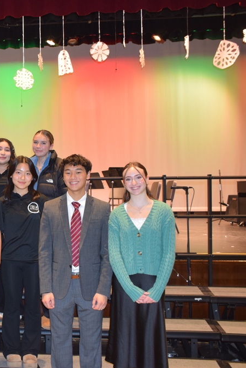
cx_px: -33
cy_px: 183
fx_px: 512
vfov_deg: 39.6
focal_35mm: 50
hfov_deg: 24.9
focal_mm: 22
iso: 800
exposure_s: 1/100
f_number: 5
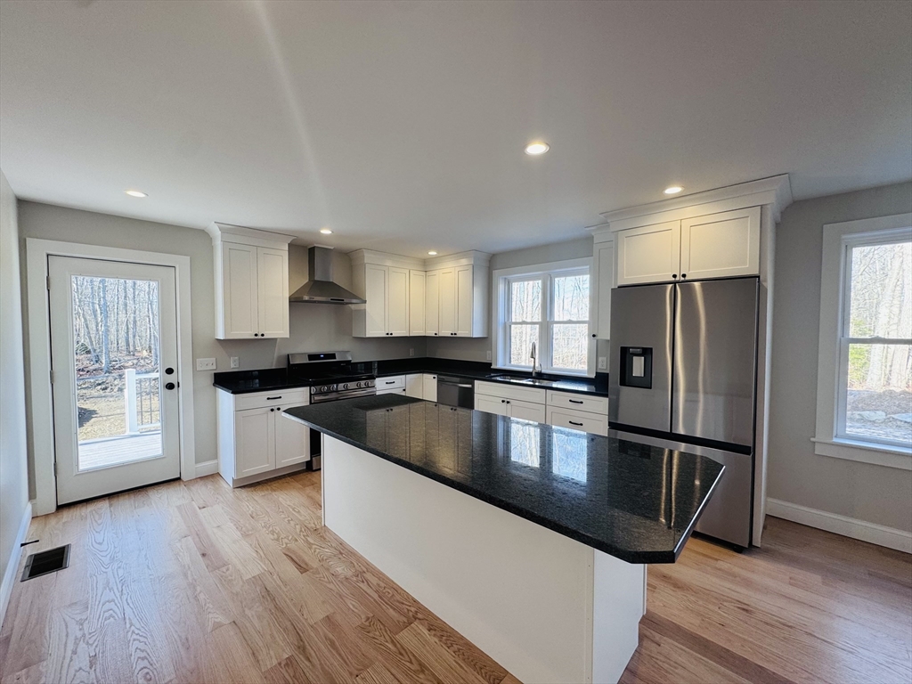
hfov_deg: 102.1
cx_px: 456
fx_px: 369
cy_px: 342
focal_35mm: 14
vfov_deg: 85.7
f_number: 2.2
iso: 80
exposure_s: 1/99
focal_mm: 2.22
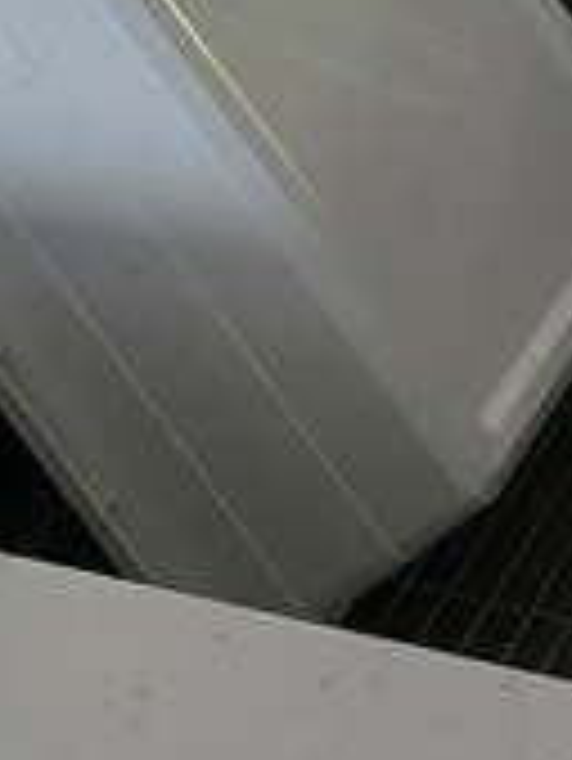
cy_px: -949
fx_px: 2597
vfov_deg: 13.3
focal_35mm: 118
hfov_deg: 11.8
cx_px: 968
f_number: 1.8
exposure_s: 1/60
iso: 160
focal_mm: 4.25
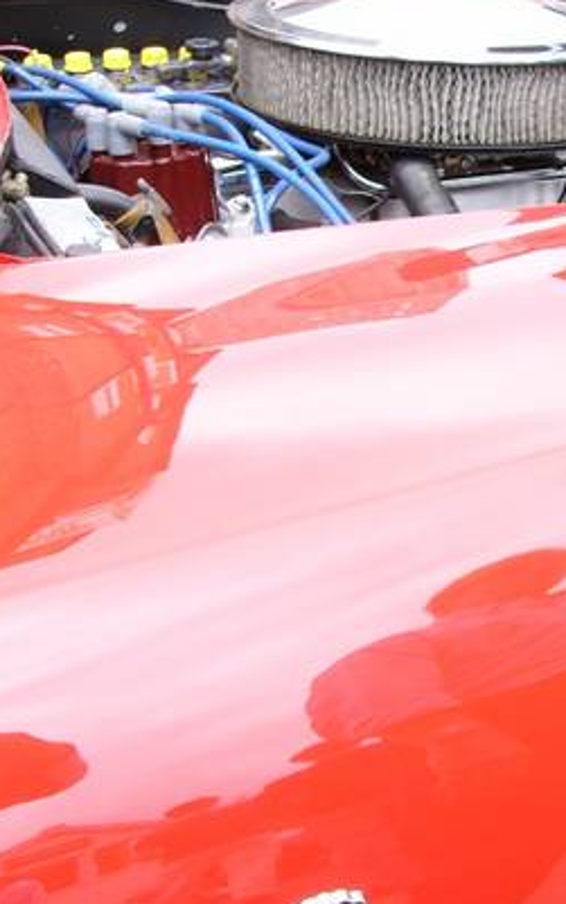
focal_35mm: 65
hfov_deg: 19.8
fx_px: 1603
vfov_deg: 31.4
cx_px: 465
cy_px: 543
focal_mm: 6.8
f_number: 3.7
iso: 50
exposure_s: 1/100
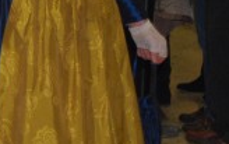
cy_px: -62
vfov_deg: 4.0
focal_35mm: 328
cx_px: -209
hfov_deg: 6.2
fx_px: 2050
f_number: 5.6
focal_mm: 55
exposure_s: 1/60
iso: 560
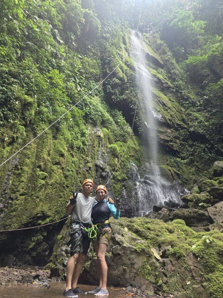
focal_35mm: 23
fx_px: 198
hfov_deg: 58.9
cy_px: 149
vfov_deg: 73.9
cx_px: 112
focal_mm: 6.3
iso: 100
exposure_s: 1/180
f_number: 1.7
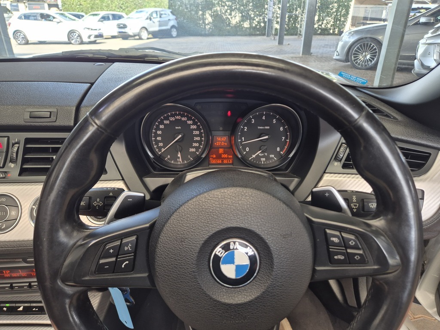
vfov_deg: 58.9
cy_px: 165
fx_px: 292
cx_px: 220
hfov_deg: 73.9
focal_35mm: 23
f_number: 1.8
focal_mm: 5.4
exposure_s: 1/180
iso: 80
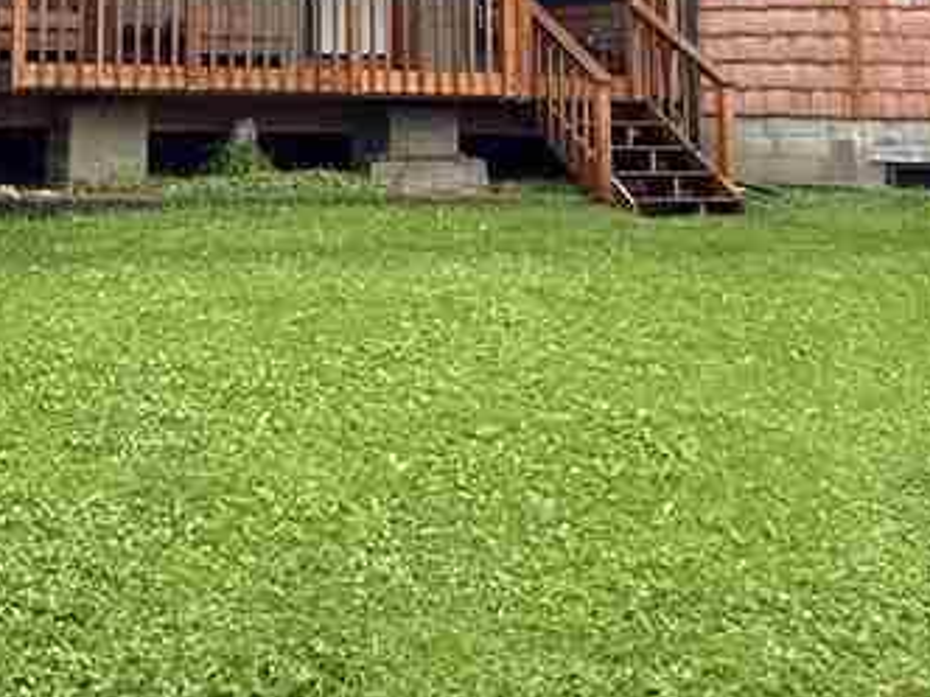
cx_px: -17
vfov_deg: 25.4
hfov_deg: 32.5
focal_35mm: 54
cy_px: -39
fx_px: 1451
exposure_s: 1/99
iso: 125
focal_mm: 2.22
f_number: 2.2
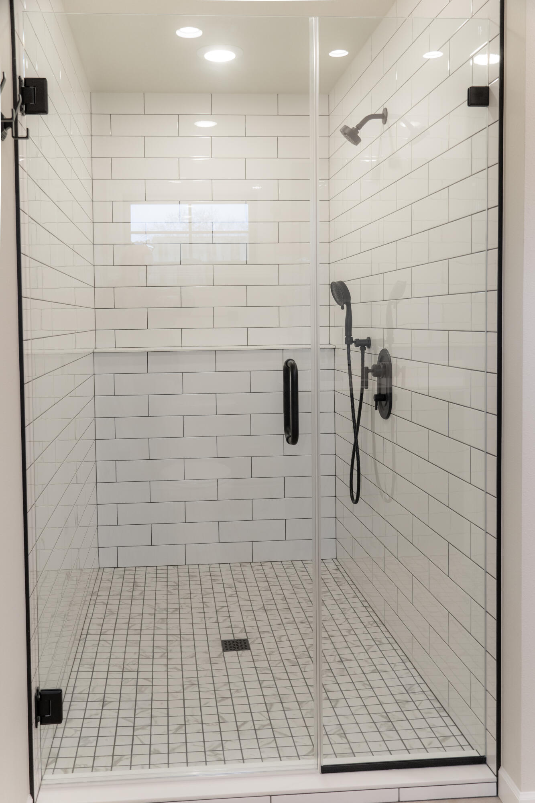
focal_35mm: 33
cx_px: 268
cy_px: 402
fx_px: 736
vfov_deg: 57.2
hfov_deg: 40.0
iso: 400
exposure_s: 1/60
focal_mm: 22
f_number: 5
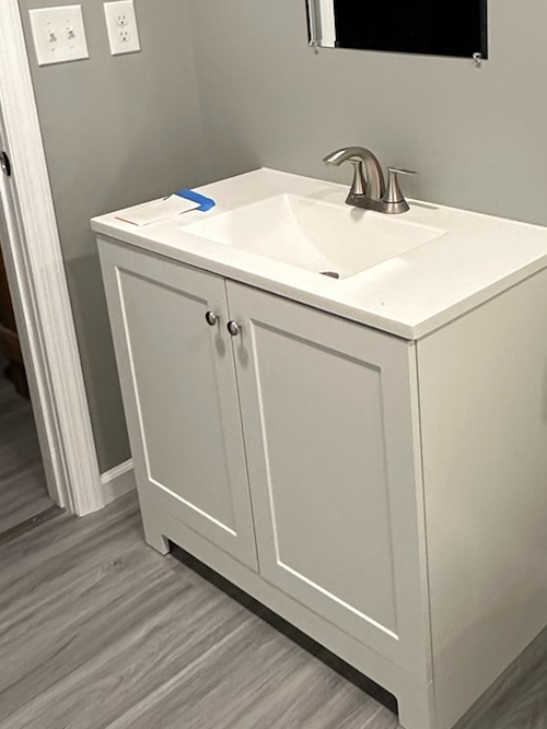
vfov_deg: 42.8
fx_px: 906
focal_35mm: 43
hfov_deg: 32.8
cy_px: 201
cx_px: 421
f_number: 2.2
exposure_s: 1/120
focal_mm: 2.22
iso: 250
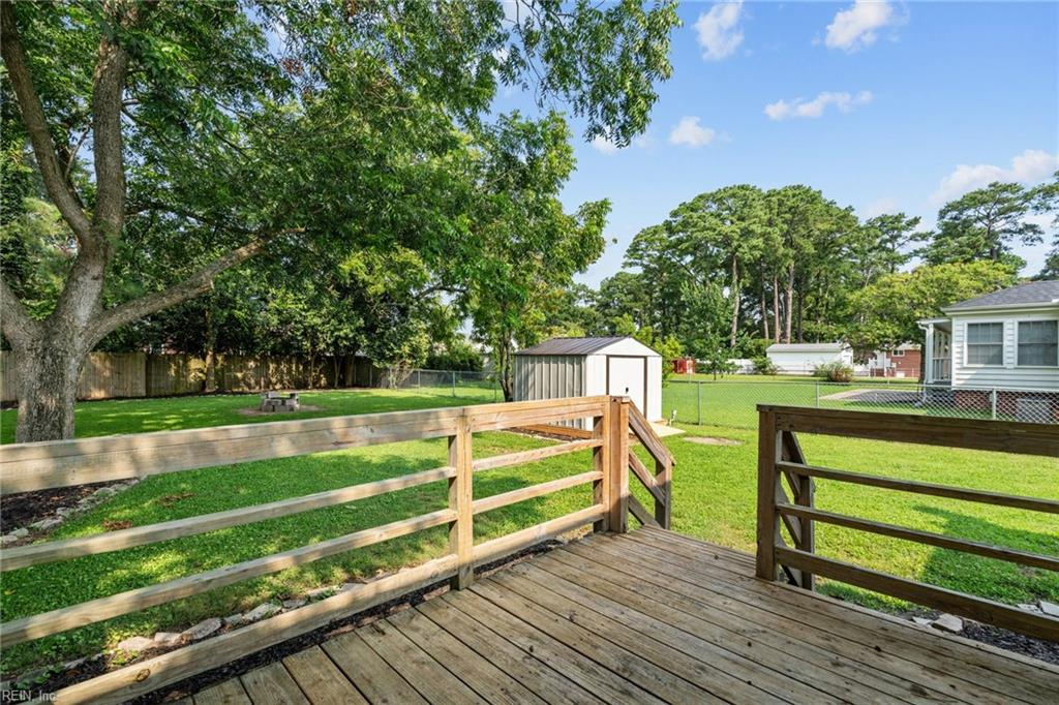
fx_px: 470
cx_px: 530
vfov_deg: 73.7
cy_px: 352
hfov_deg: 96.8
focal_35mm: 16
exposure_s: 1/400
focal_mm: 16
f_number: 8
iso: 400
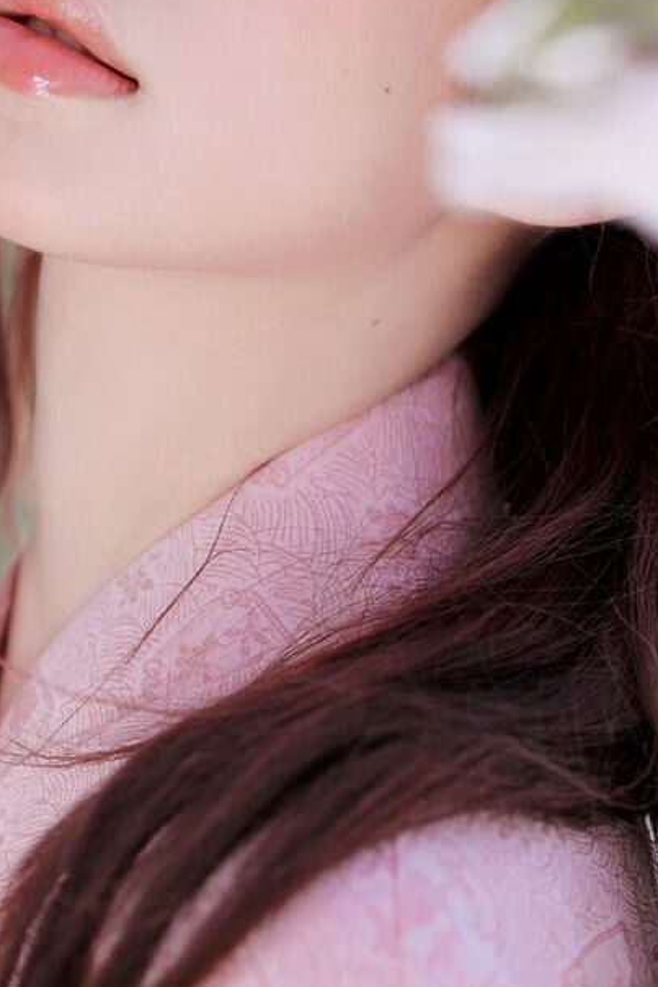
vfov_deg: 5.6
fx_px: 10138
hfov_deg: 3.7
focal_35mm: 370
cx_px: 462
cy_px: 427
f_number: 2.8
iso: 160
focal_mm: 142
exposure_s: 1/1600
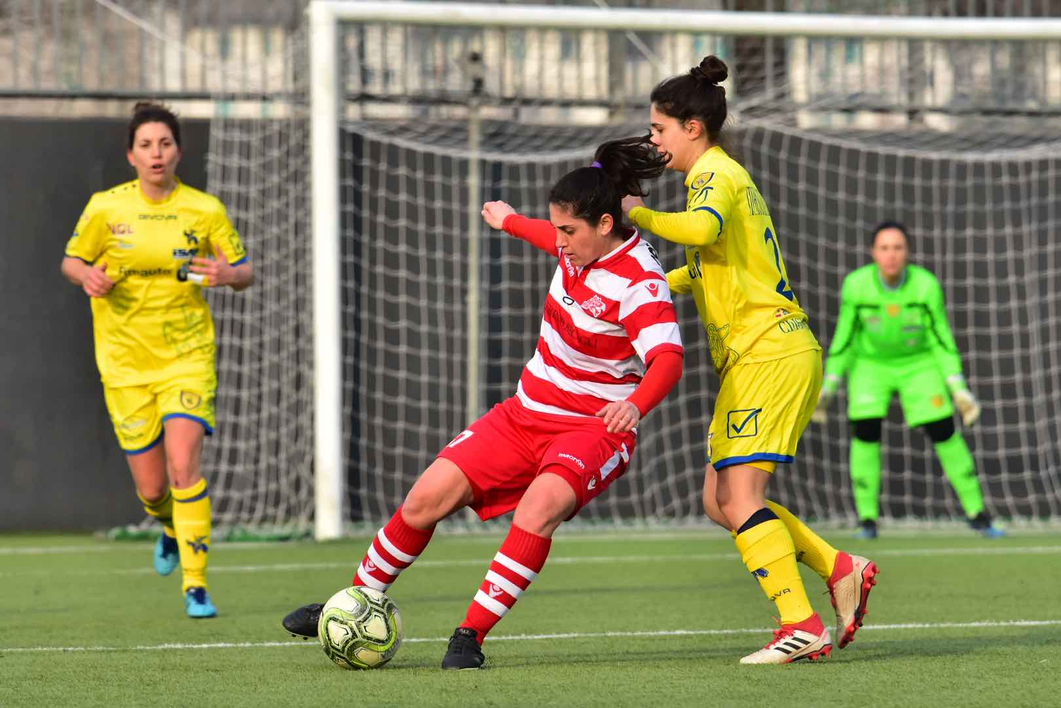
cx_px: 530
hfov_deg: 7.4
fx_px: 8178
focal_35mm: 278
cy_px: 354
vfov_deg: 5.0
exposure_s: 1/2000
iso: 250
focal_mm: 185
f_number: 4
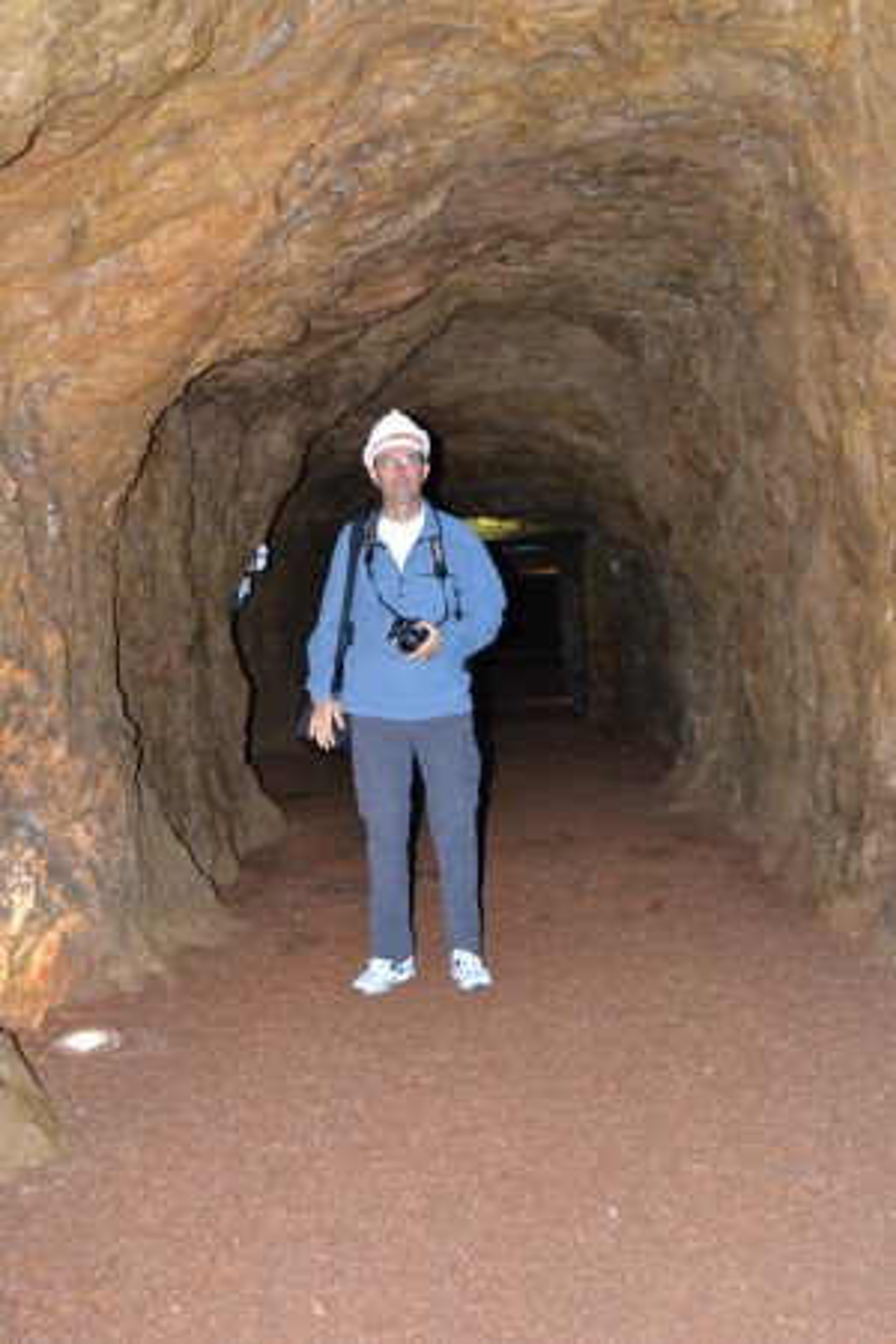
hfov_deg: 34.2
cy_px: 672
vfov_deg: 49.6
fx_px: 1456
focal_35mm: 39
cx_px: 448
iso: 3200
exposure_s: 1/60
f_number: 4
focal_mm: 26
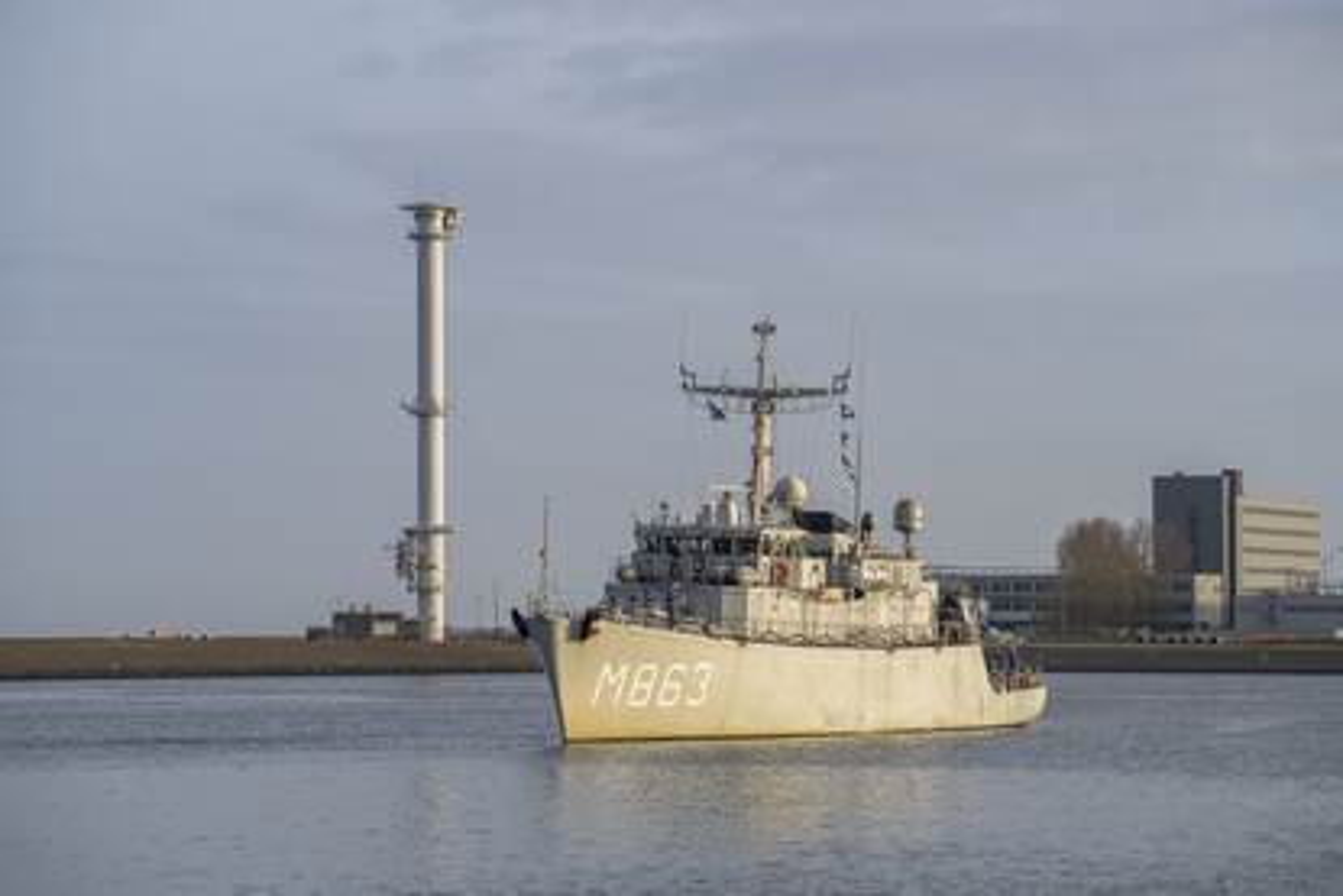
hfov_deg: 14.1
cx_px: 672
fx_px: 5411
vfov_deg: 9.5
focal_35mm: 145
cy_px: 448
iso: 400
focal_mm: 145
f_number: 5.6
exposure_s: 1/1000
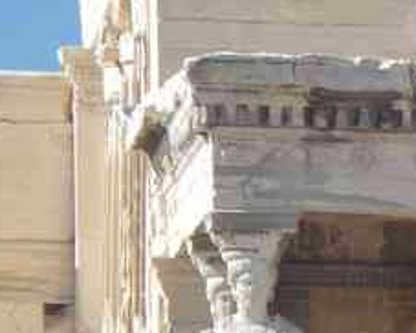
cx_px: 859
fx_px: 4954
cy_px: 457
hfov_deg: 4.7
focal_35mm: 402
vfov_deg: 3.8
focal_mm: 65
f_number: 10
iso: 200
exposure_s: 1/100
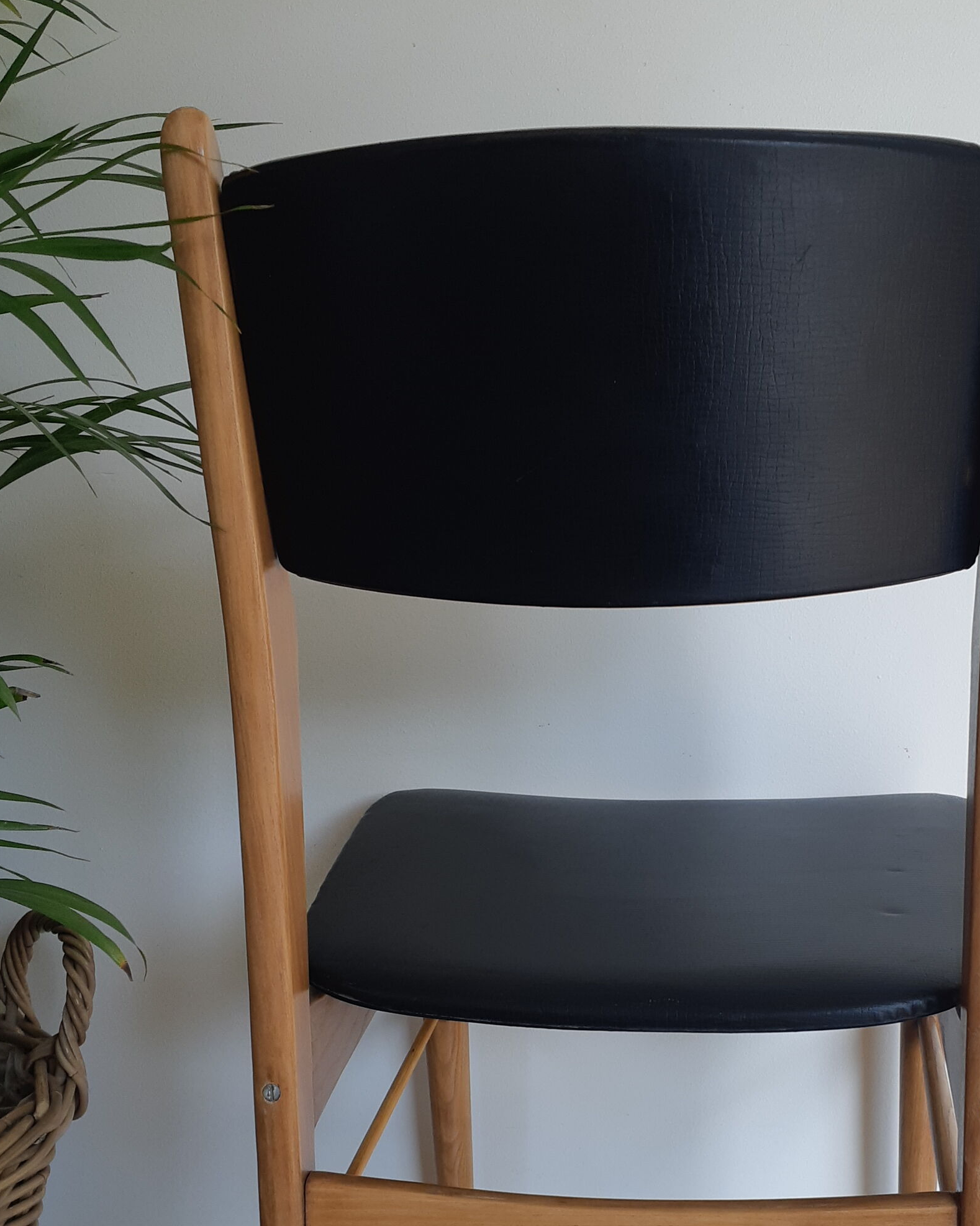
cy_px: 898
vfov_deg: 42.7
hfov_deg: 35.4
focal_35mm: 42
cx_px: 634
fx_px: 1522
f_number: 1.7
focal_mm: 3.93
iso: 40
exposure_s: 1/167
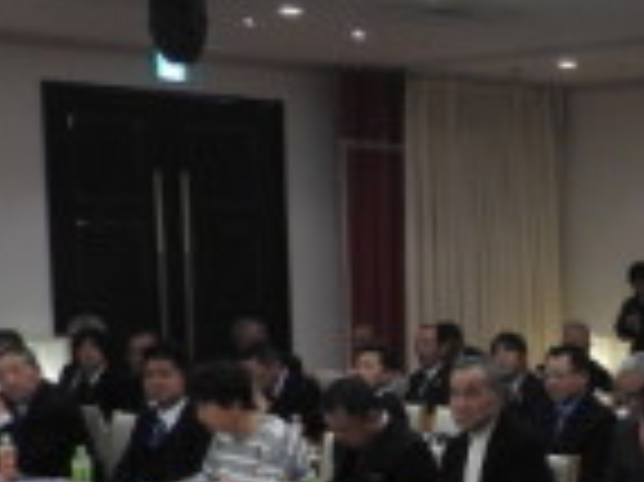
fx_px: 1877
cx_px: 959
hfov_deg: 17.5
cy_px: 545
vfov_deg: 14.3
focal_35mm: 101
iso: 160
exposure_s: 1/30
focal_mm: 4.3
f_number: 3.3
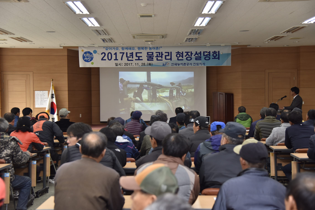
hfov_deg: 36.2
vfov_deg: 24.6
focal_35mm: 55
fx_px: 481
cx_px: 160
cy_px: 101
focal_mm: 52
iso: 800
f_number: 4
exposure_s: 1/125
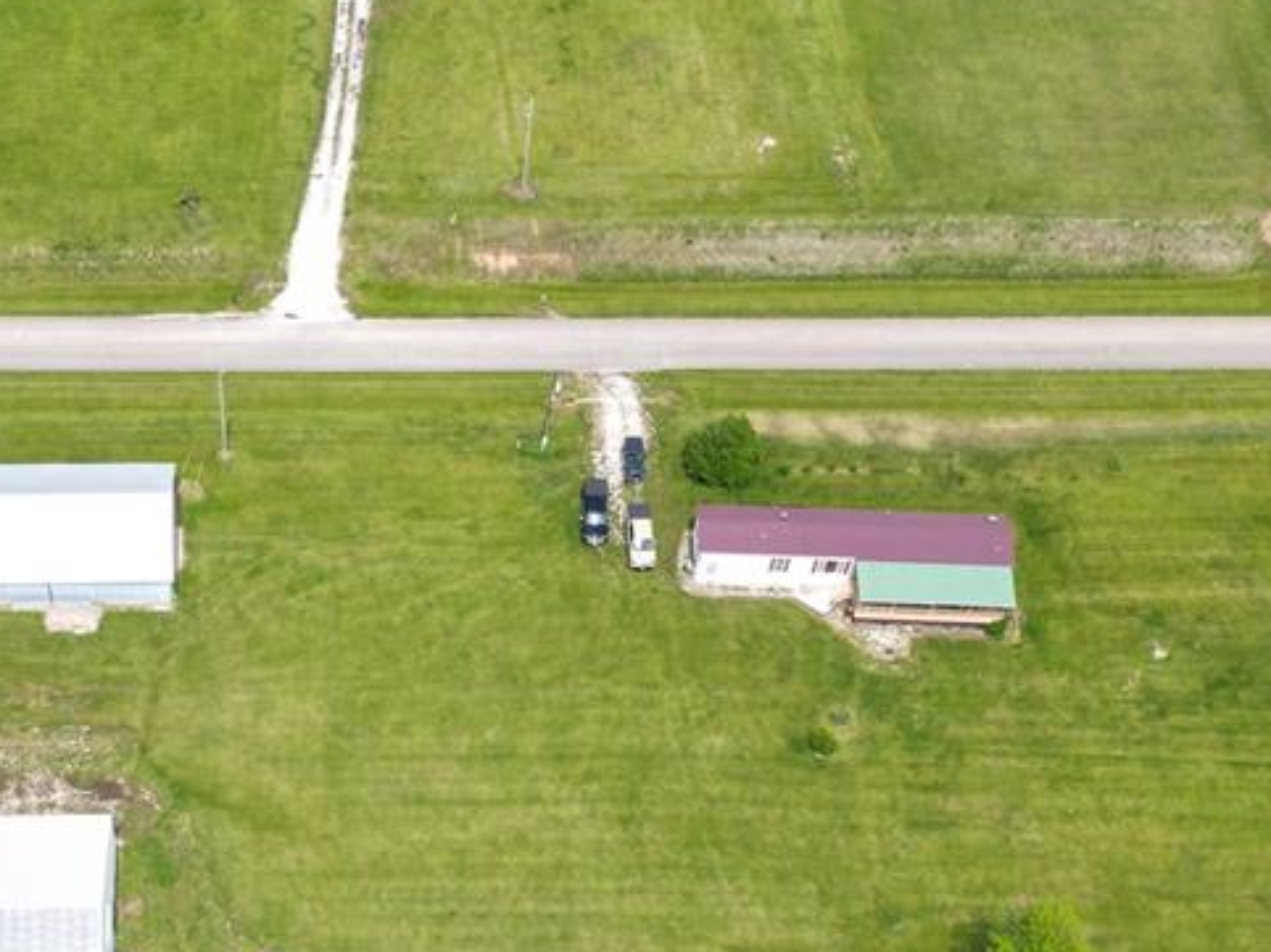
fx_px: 1872
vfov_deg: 26.8
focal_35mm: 51
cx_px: 327
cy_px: 978
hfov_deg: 36.7
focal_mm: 6.72
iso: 110
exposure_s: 1/2500
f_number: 1.7
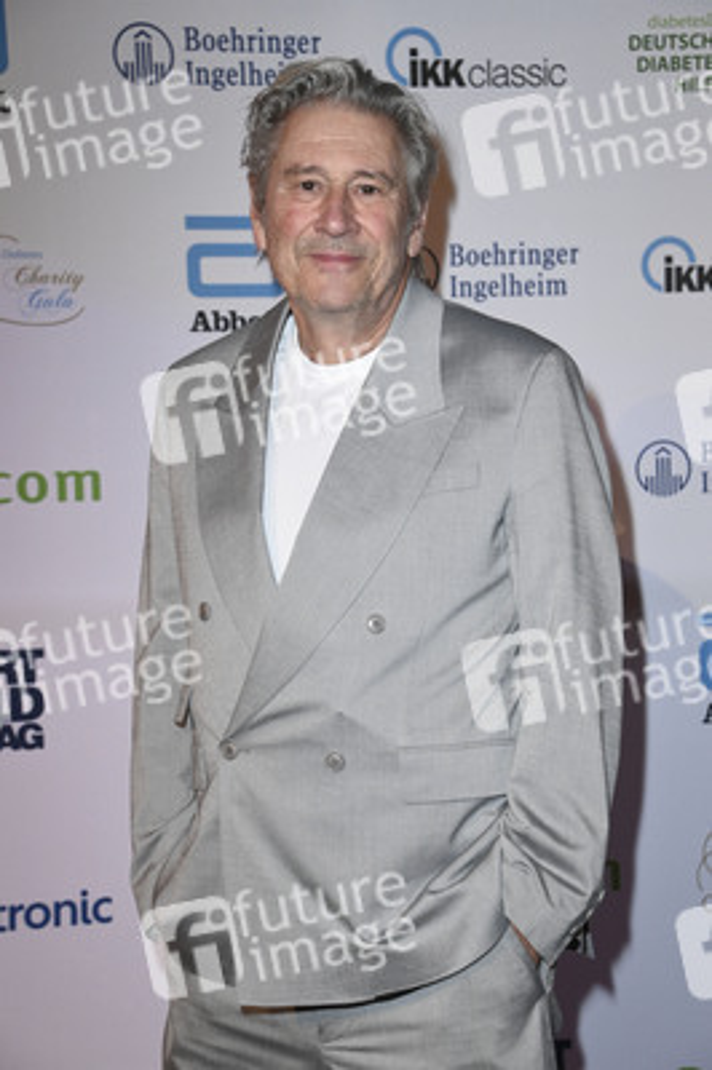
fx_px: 2437
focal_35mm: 82
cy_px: 535
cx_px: 356
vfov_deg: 24.8
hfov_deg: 16.6
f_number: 5.6
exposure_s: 1/200
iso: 3200
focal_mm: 82
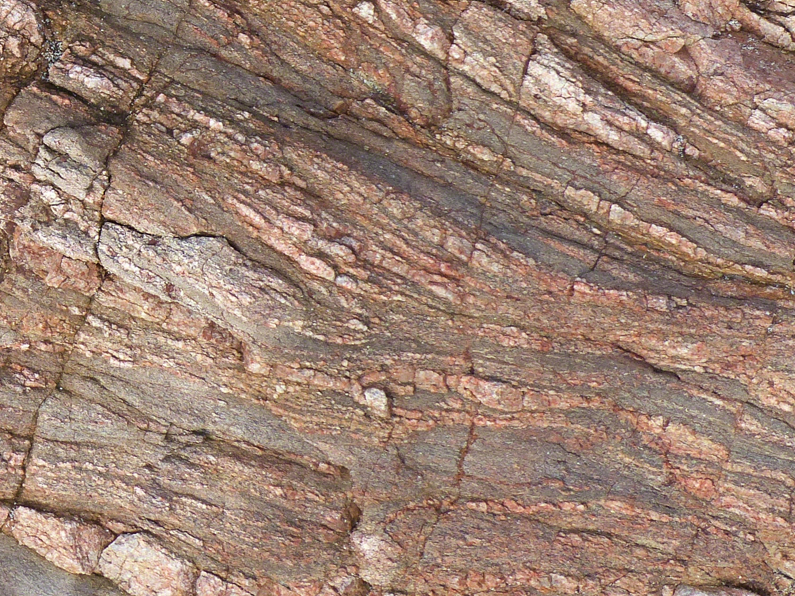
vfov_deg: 10.1
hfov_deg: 13.3
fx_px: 3330
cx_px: -103
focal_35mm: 145
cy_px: -36
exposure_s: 1/125
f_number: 4
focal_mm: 10.9
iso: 100
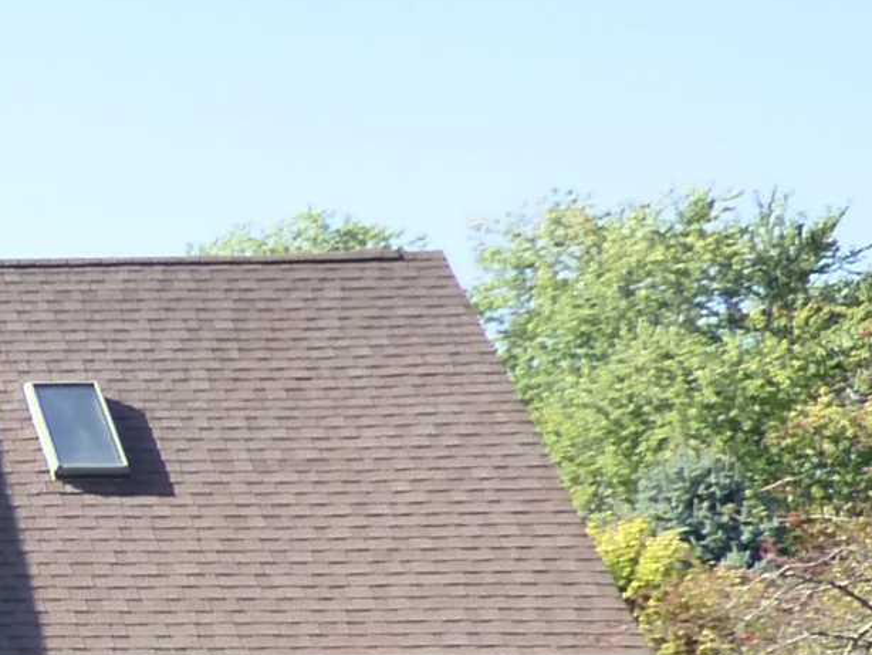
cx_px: -1216
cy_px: 877
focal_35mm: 125
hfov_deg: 12.4
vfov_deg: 11.5
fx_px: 3150
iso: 200
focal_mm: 4.42
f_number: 3
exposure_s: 1/500
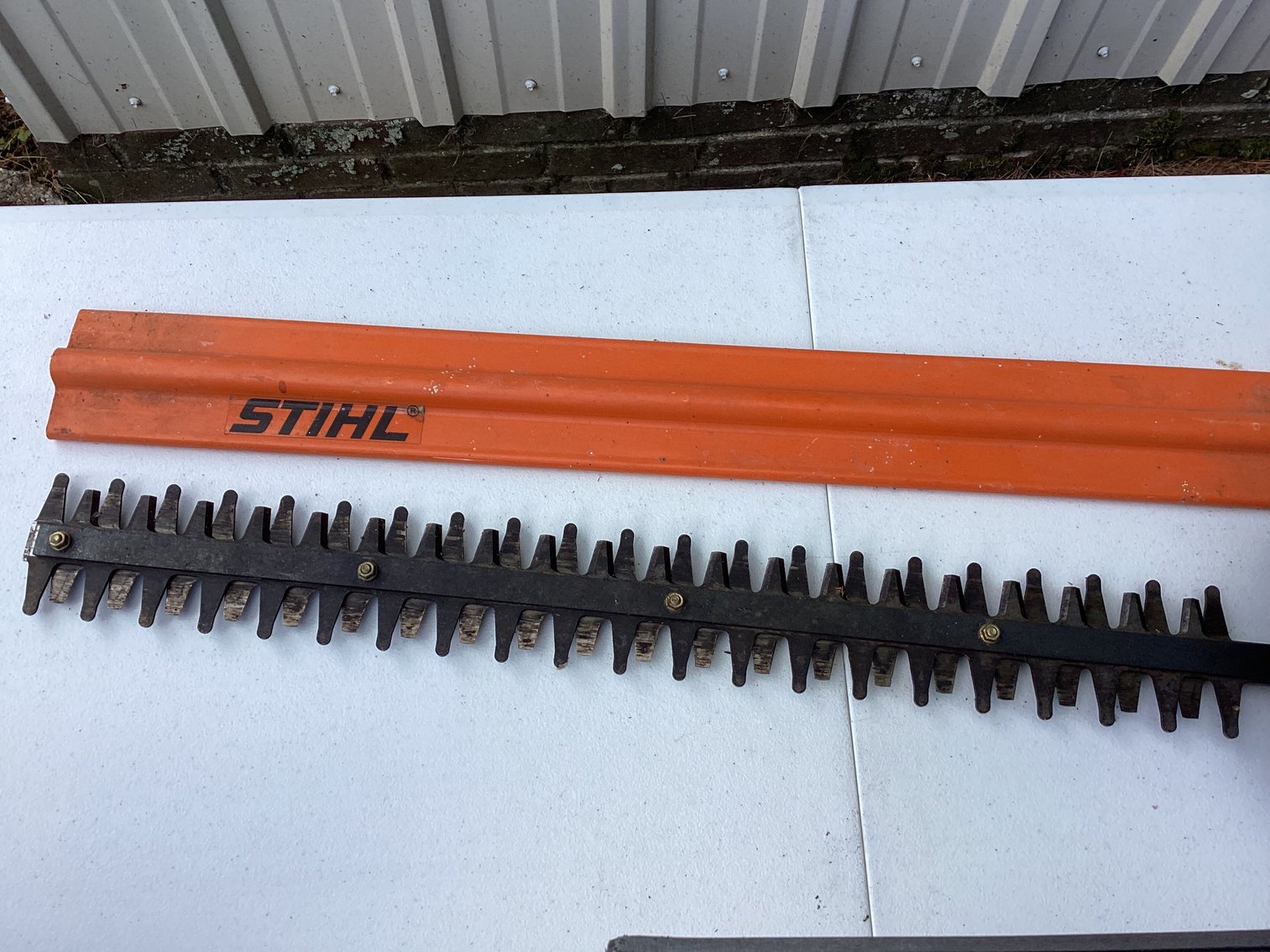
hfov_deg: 58.3
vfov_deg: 45.4
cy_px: 476
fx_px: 1137
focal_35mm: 31
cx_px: 635
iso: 25
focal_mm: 3.3
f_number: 2.4
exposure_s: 1/381
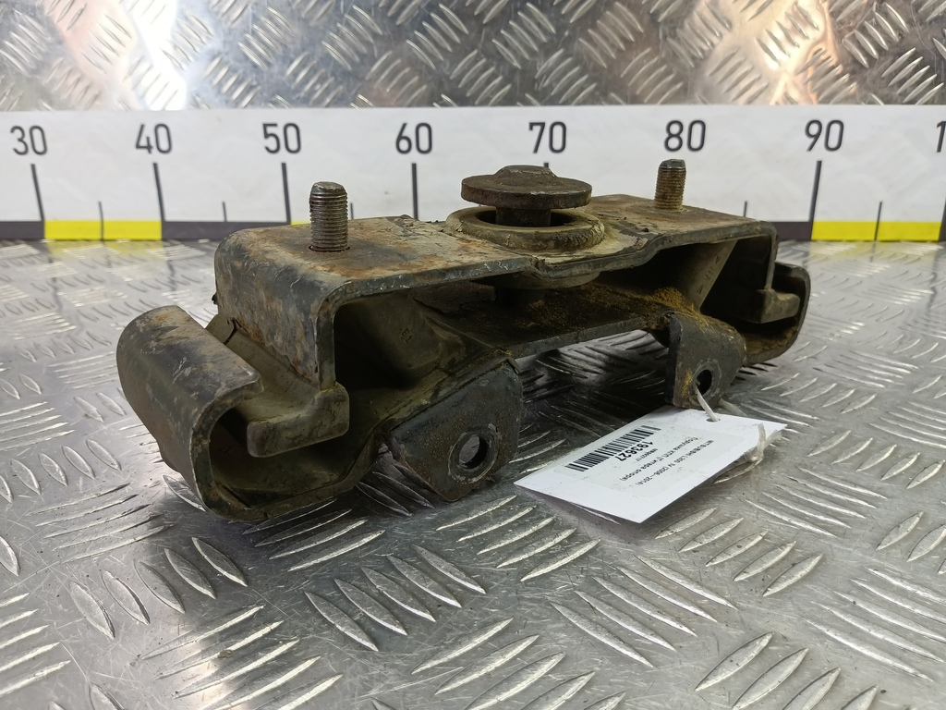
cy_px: 355
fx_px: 629
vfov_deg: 58.9
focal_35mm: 23
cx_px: 473
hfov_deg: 73.9
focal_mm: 4.11
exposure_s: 1/50
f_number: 1.6
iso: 154
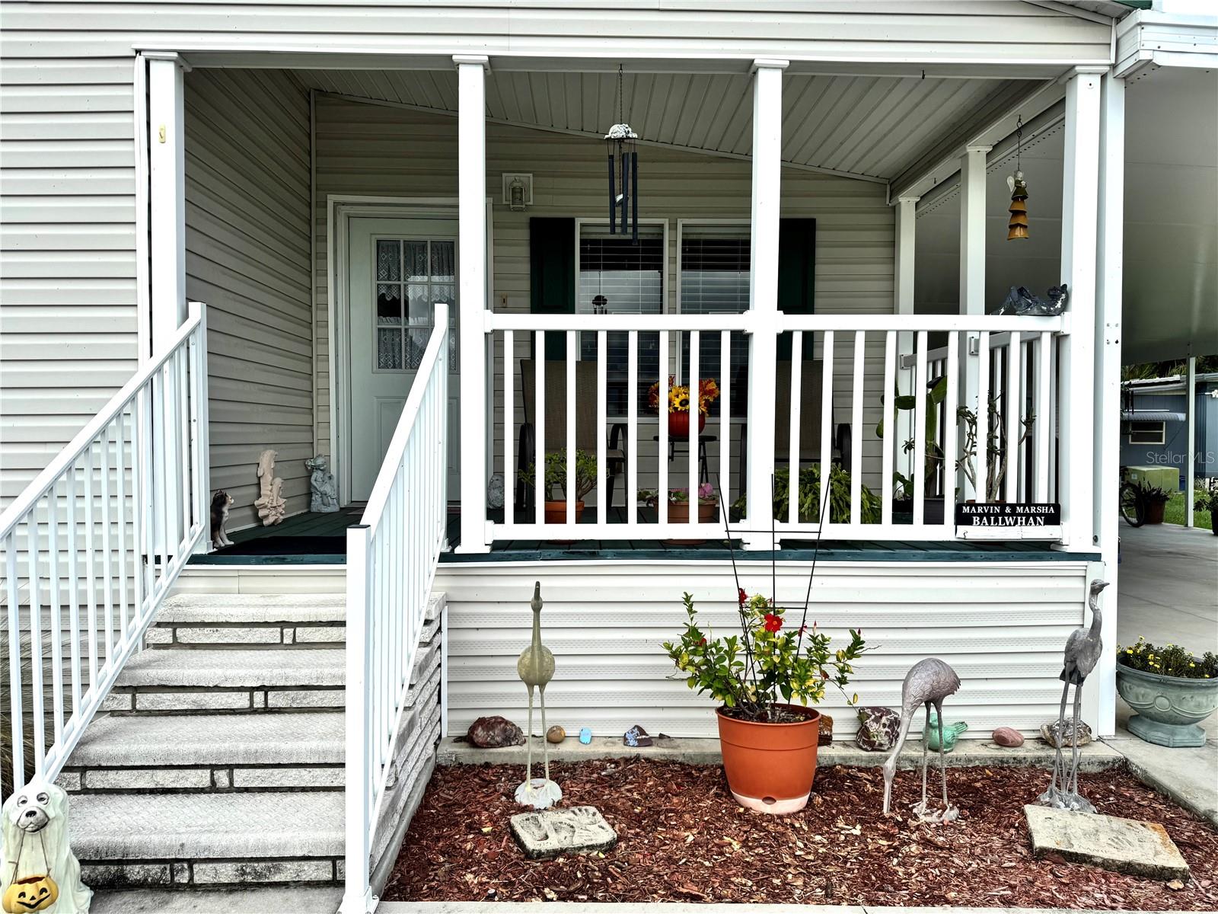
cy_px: 457
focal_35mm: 24
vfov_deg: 56.8
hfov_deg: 71.6
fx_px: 844
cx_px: 609
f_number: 1.78
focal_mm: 6.76
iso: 80
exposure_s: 1/3247
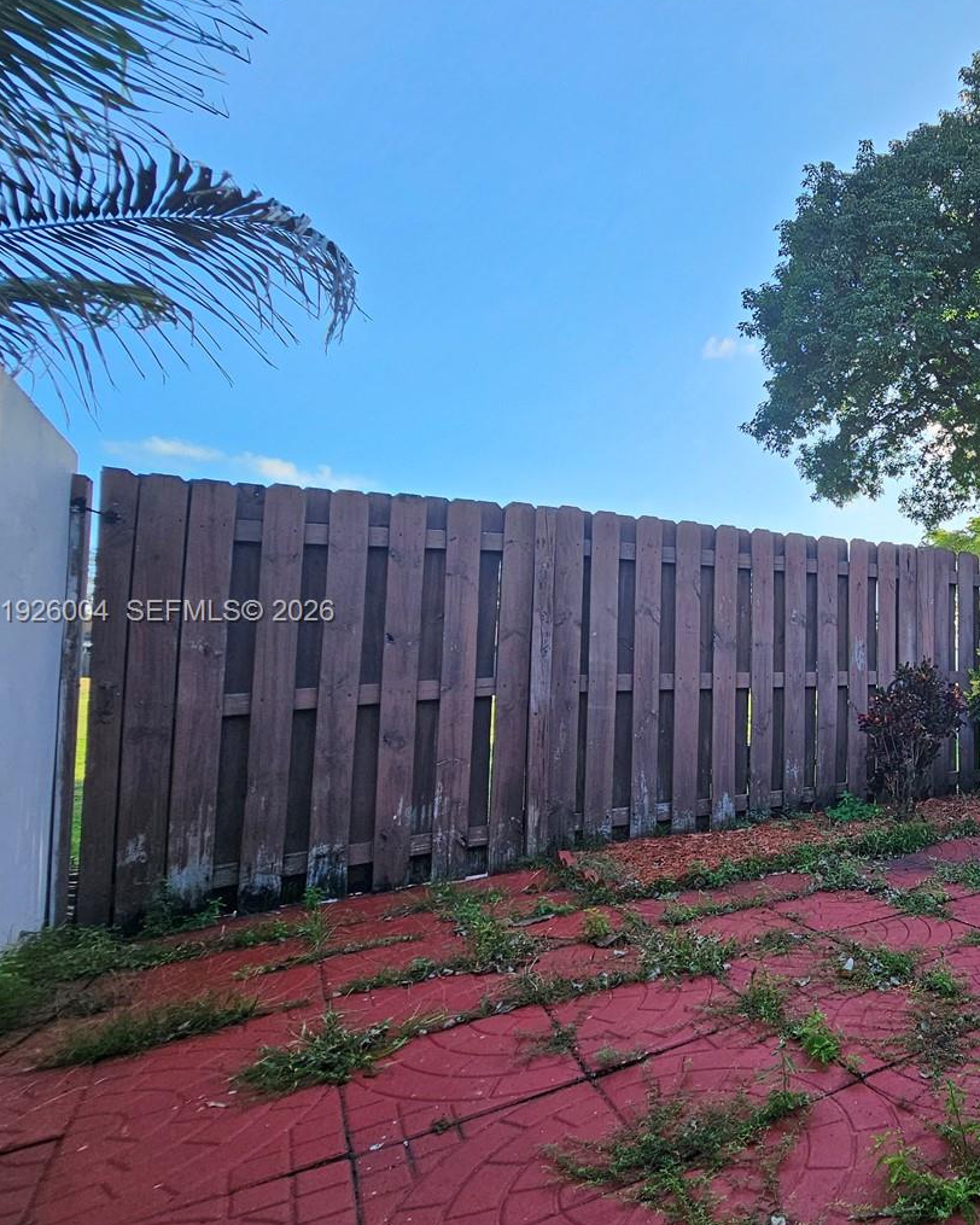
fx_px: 725
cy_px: 613
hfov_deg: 56.3
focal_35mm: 20
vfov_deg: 80.4
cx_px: 924
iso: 50
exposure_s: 1/434
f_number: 2.2
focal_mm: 2.2
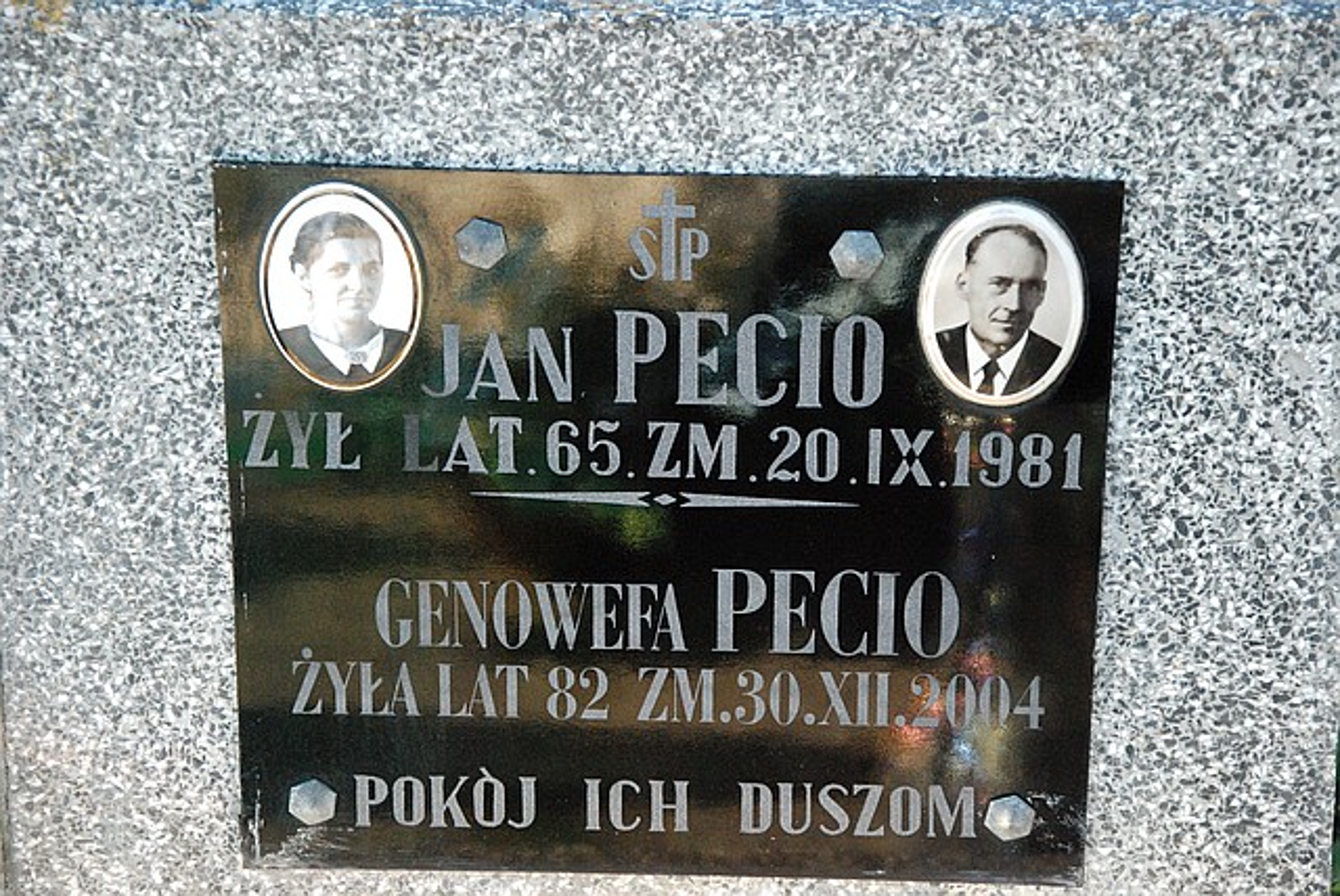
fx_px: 3912
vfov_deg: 13.1
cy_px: 448
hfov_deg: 19.4
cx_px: 670
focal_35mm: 105
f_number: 5.6
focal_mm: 70
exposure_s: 1/500
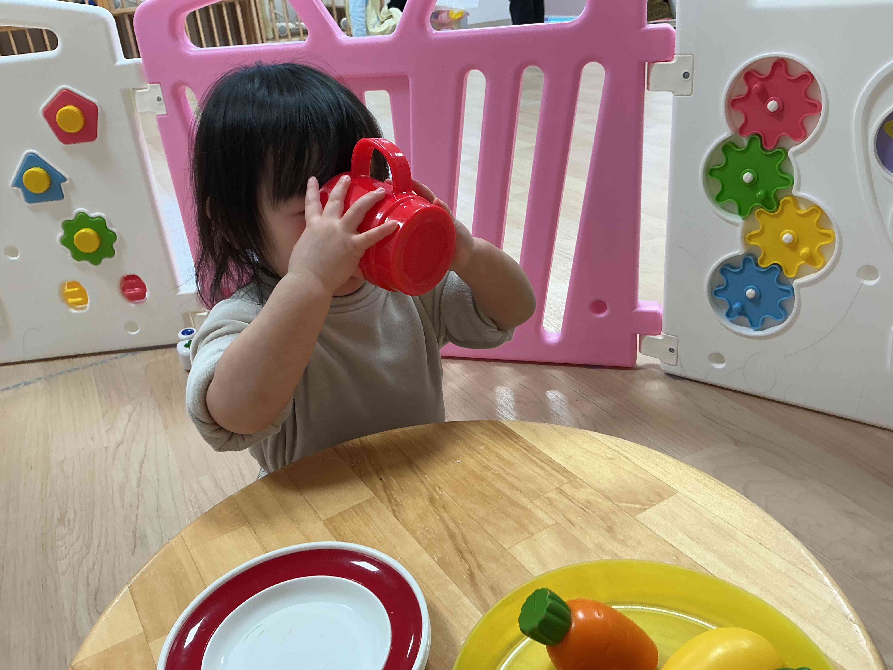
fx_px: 748
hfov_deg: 61.7
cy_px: 335
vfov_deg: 48.2
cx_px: 446
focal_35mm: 29
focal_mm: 3
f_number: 1.8
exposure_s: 1/60
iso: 40
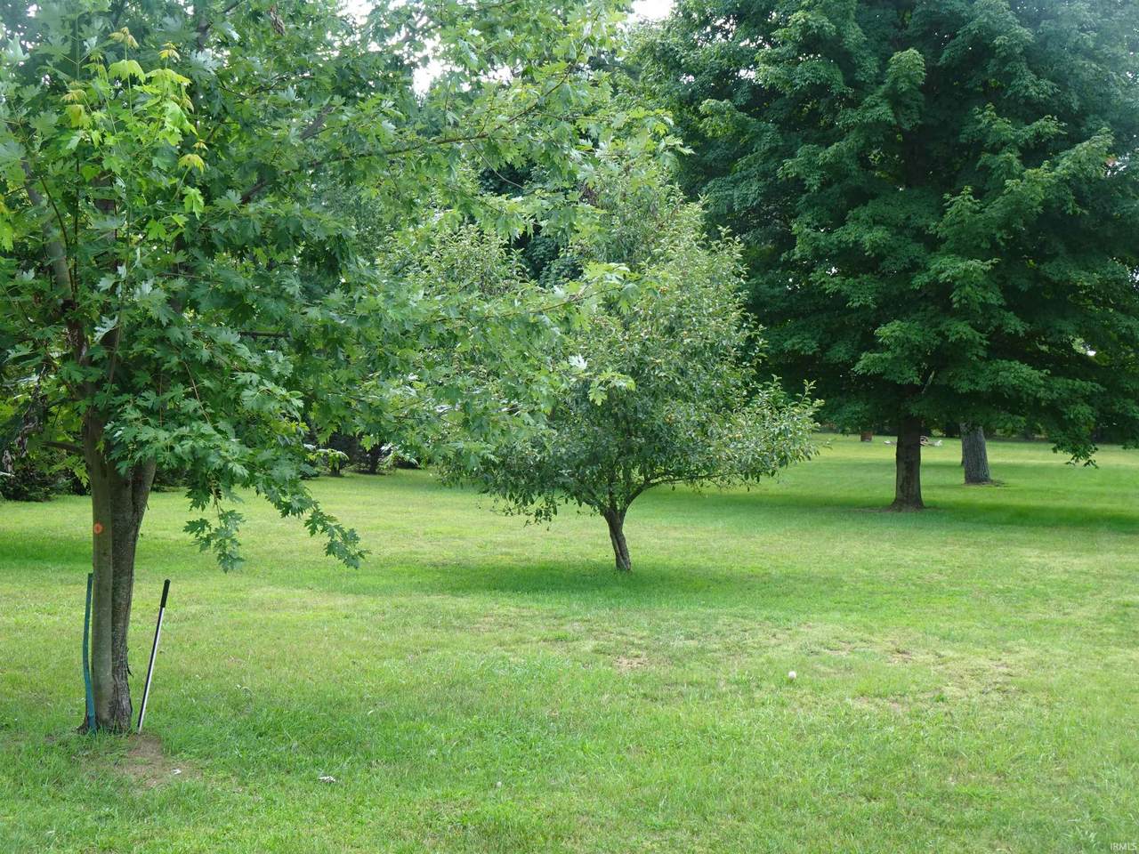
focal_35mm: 44
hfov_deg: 42.9
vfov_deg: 32.9
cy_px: 427
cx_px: 570
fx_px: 1448
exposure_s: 1/50
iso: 80
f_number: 4.5
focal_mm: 7.29
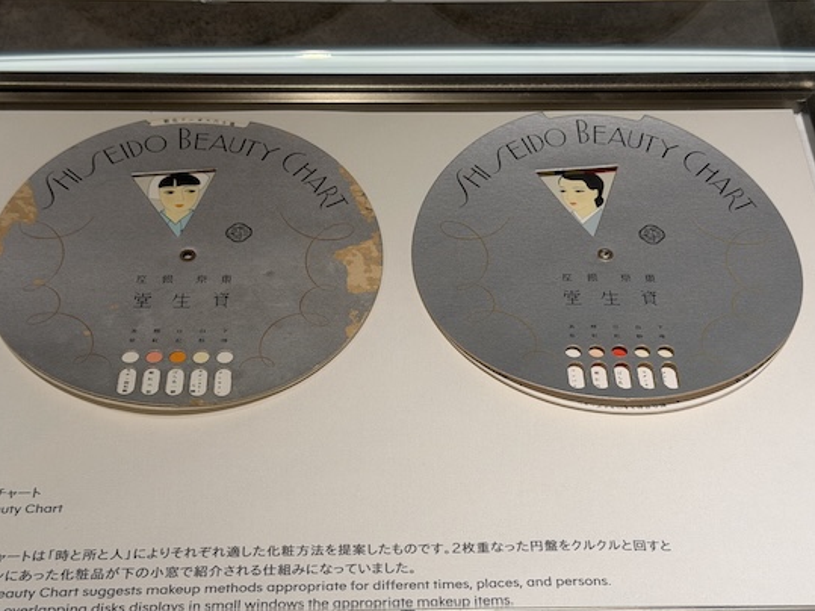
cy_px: 337
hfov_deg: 33.8
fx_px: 1342
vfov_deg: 25.6
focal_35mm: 57
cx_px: 408
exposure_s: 1/384
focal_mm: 6.76
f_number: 1.78
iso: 64
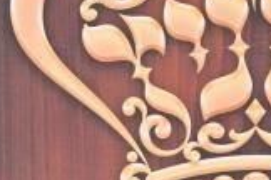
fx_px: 5006
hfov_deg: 3.1
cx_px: 122
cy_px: 225
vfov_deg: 2.1
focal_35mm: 665
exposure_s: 1/200
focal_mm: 70
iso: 250
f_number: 2.8
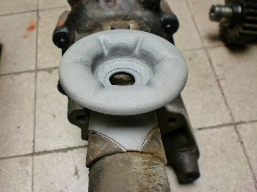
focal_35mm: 35
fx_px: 260
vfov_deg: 40.7
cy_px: 96
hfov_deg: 52.6
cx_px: 128
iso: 320
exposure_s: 1/60
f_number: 3.1
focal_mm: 6.3
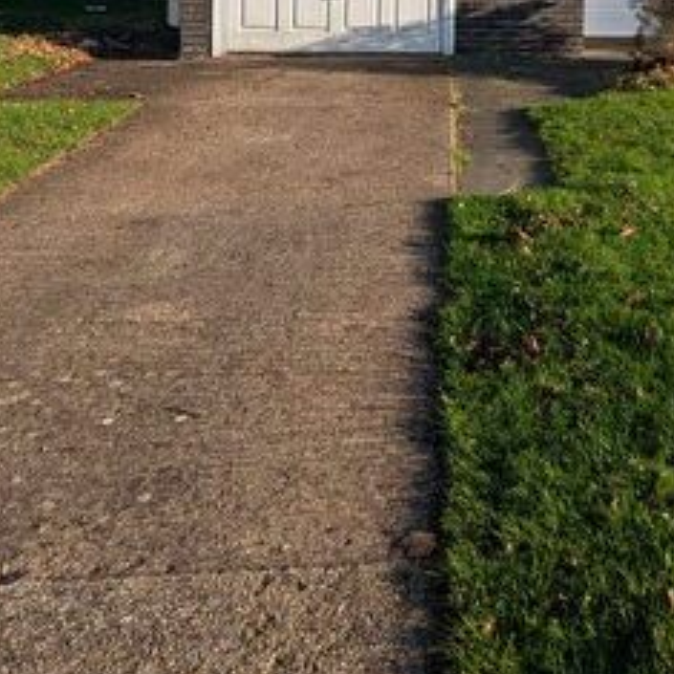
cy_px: -30
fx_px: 925
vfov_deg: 35.4
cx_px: 601
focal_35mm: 42
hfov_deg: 37.5
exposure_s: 1/1068
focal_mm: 2.35
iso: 49
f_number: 2.2
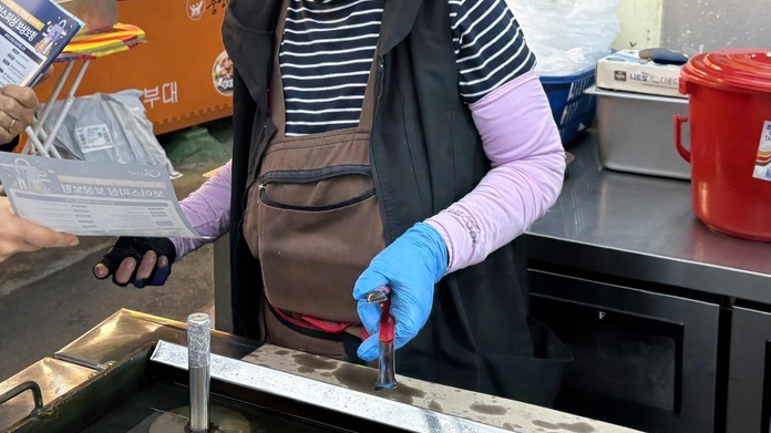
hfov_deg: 36.2
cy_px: 25
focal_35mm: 57
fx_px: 1165
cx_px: 255
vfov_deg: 20.5
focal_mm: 5.96
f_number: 1.6
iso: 100
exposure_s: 1/144
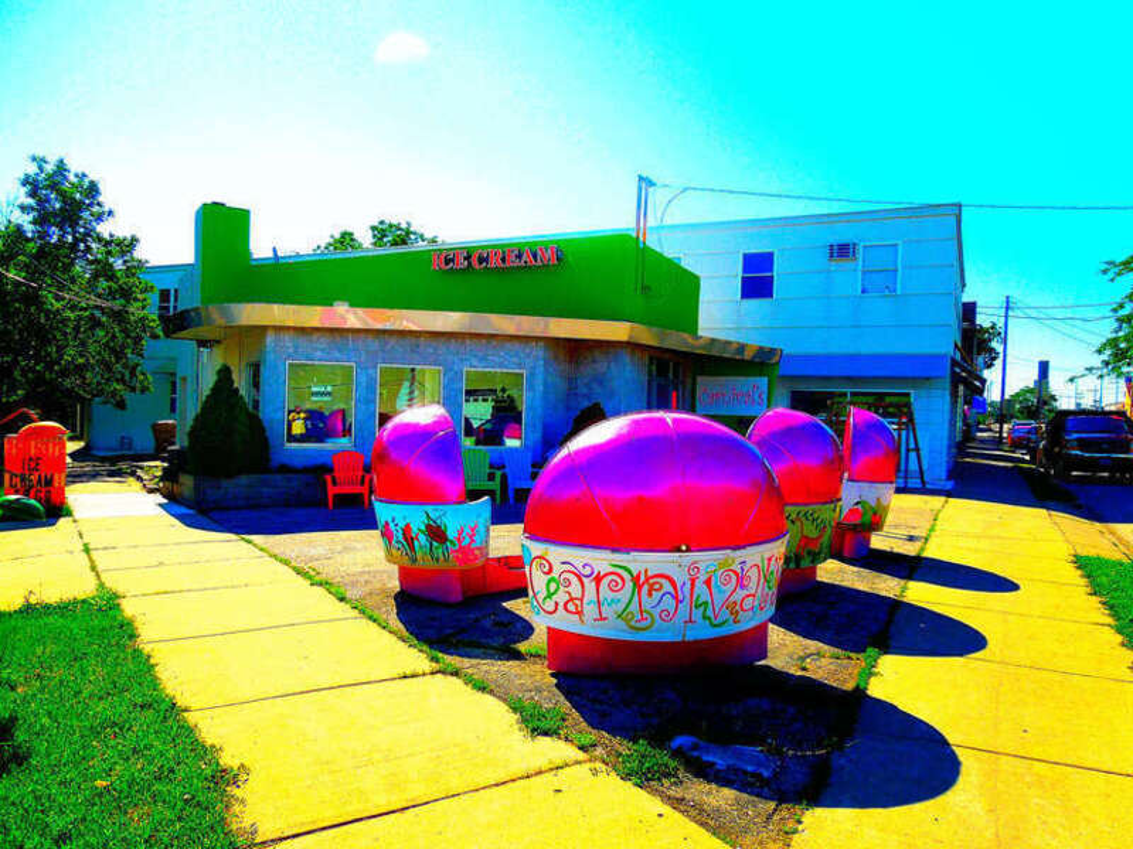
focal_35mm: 25
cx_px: 566
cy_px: 424
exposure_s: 1/250
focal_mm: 4.5
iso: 100
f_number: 6.6
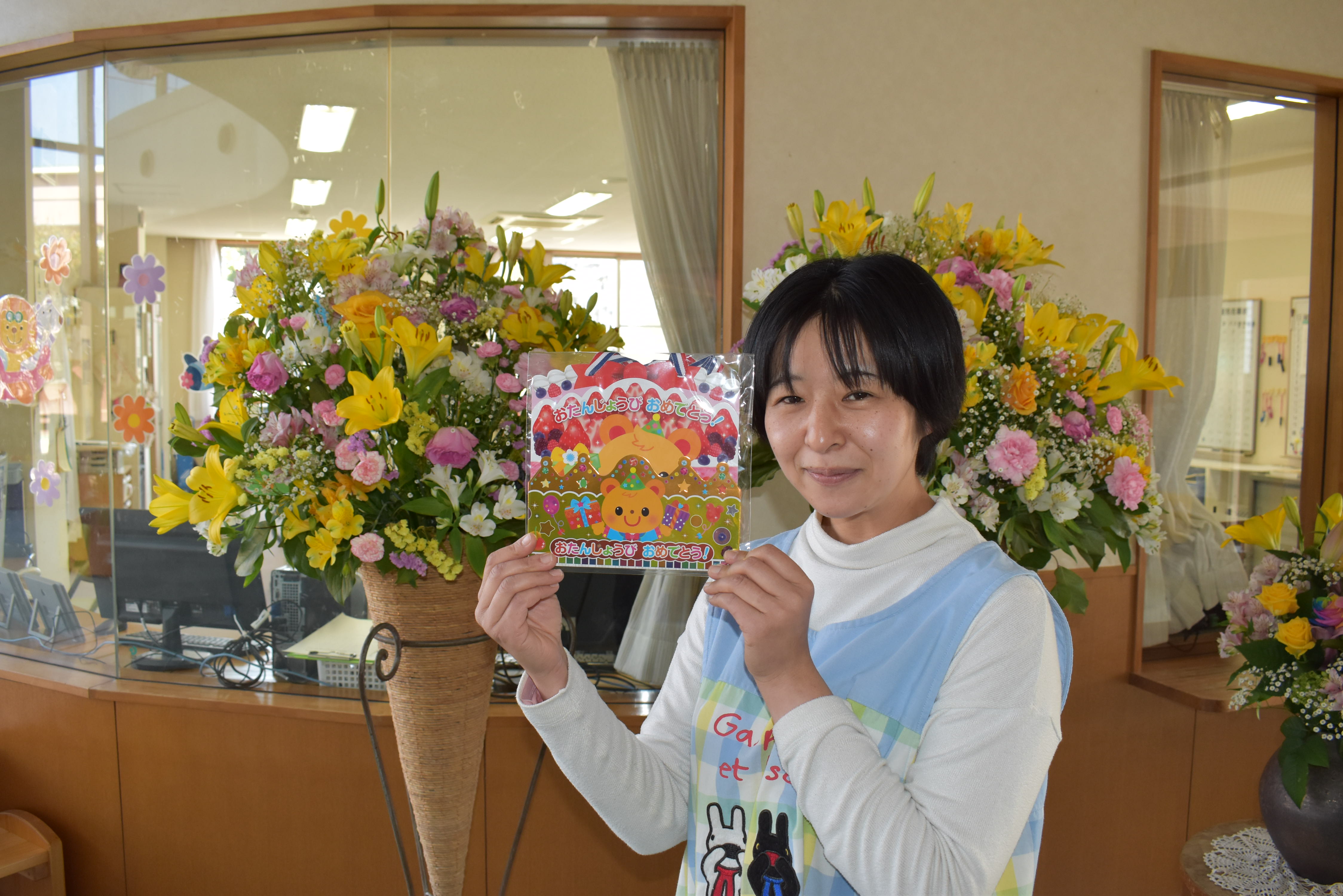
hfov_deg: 61.9
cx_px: 672
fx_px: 1119
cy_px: 448
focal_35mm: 30
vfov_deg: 43.6
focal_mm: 20
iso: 800
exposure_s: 1/125
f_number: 5.6
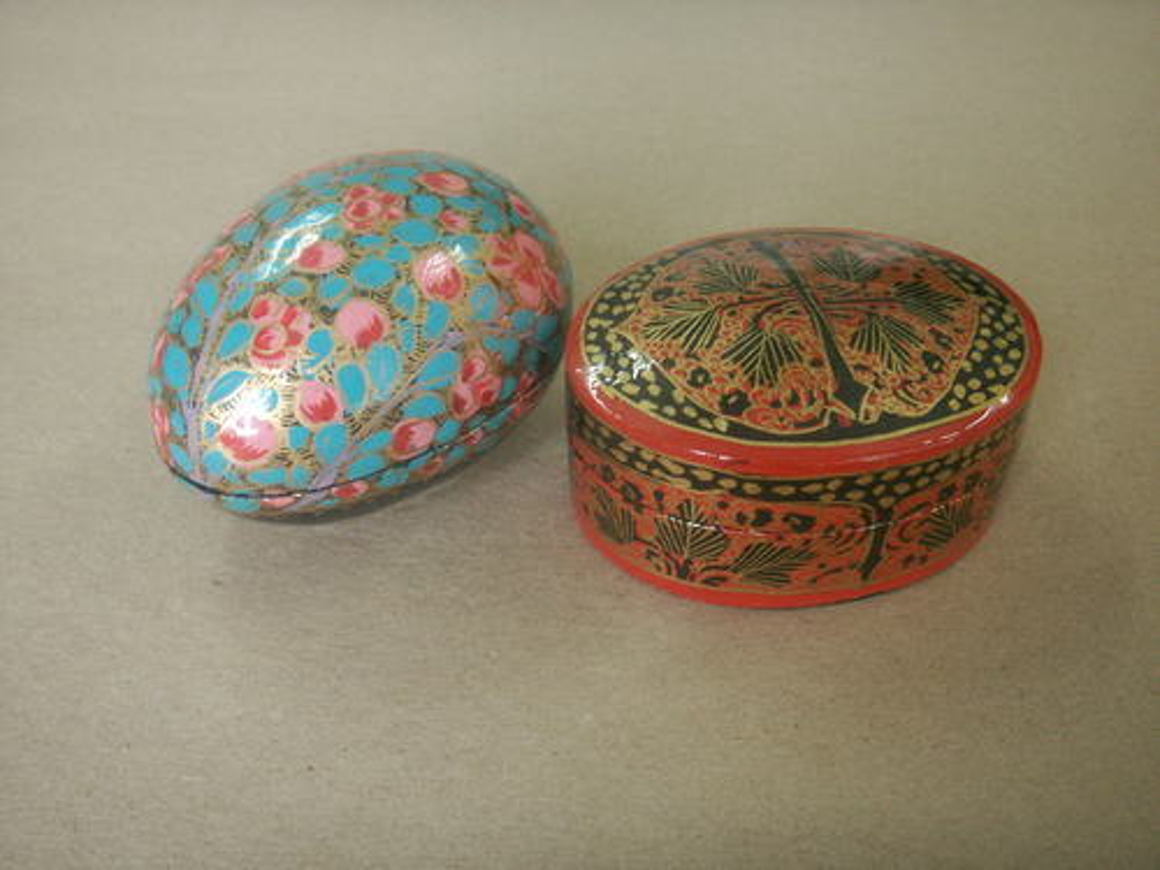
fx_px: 1240
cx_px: 580
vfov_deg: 38.7
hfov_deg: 50.1
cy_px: 435
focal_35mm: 37
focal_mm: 7.7
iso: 100
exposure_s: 1/8
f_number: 3.5
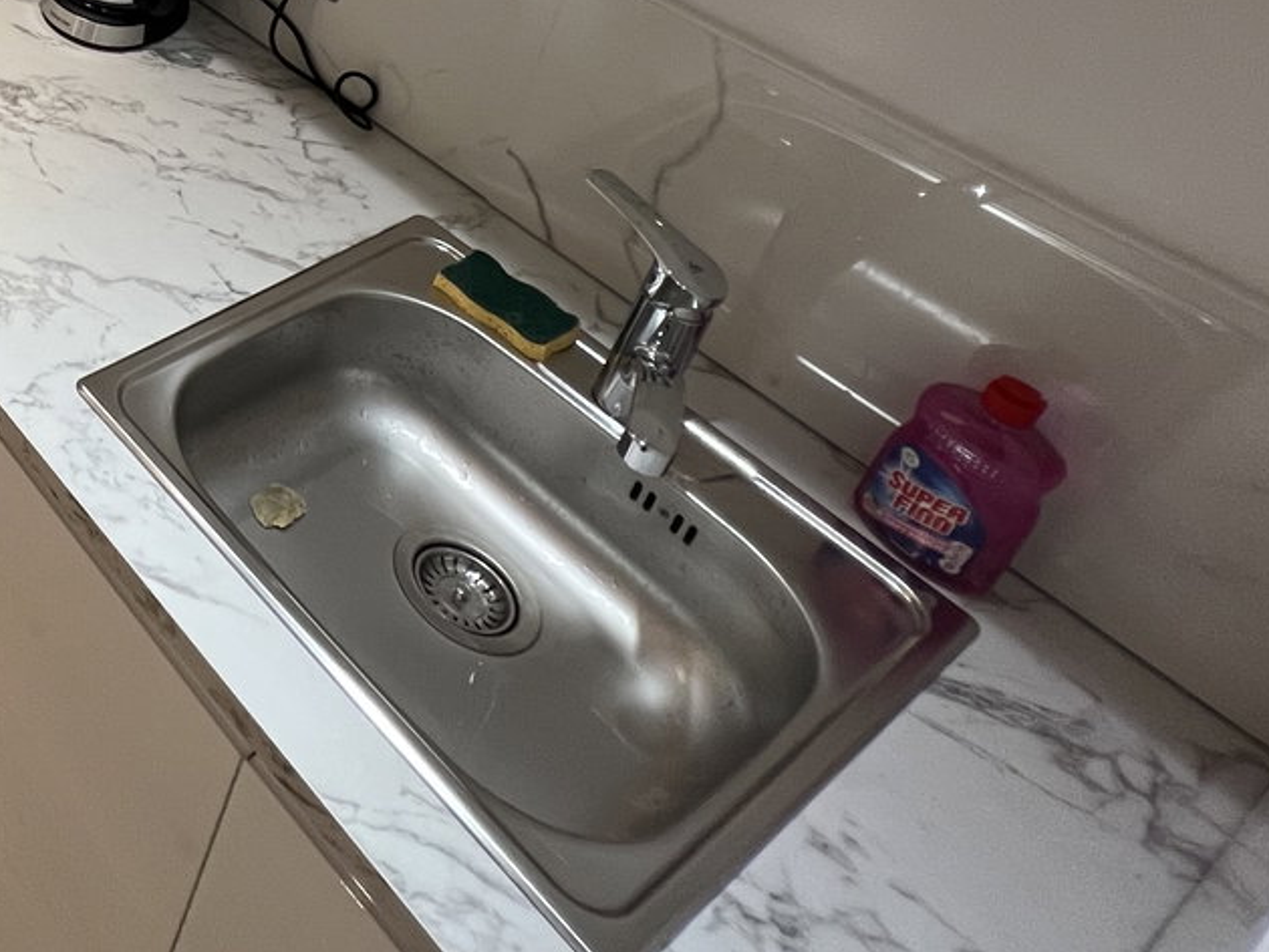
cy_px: -205
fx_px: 1210
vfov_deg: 34.1
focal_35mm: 33
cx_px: -268
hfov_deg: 39.3
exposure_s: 1/100
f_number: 1.8
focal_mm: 1.57
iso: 160
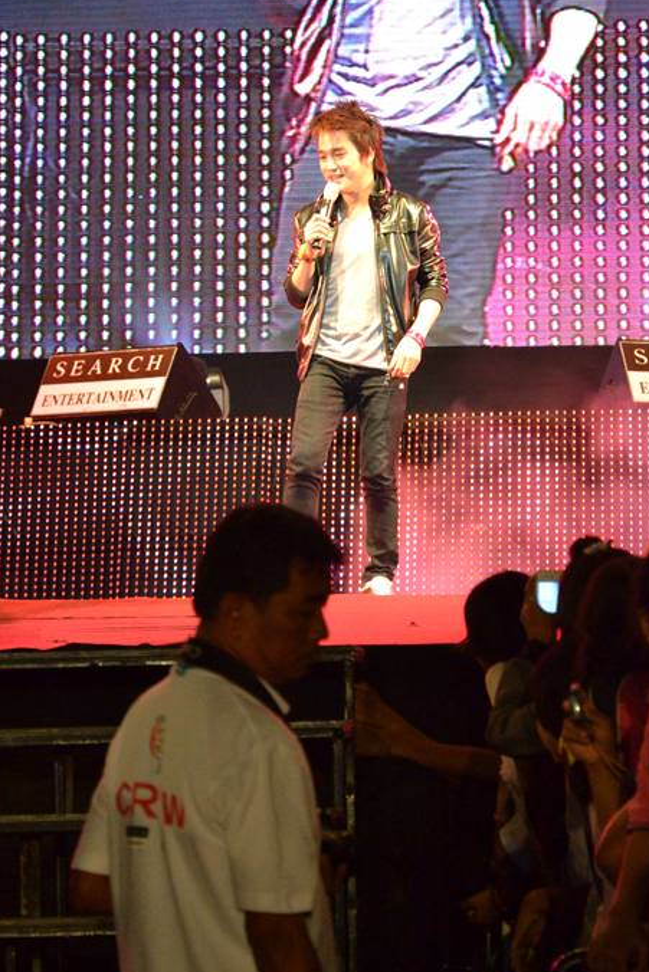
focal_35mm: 210
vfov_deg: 9.8
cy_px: 513
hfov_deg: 6.6
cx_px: 374
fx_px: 5666
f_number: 5.6
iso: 3200
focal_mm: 105
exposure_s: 1/125
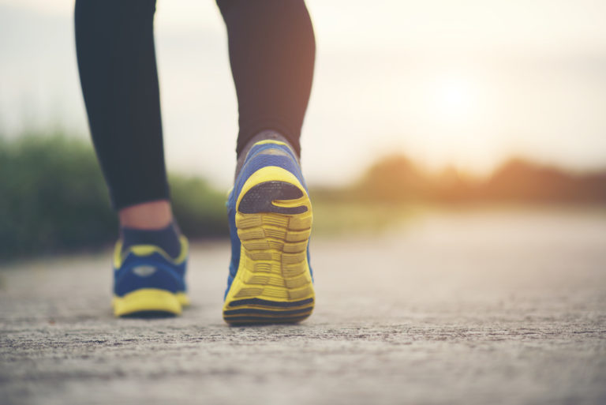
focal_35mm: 85
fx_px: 1432
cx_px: 303
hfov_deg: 23.9
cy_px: 202
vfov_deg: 16.1
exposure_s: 1/125
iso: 250
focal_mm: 85
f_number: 1.8
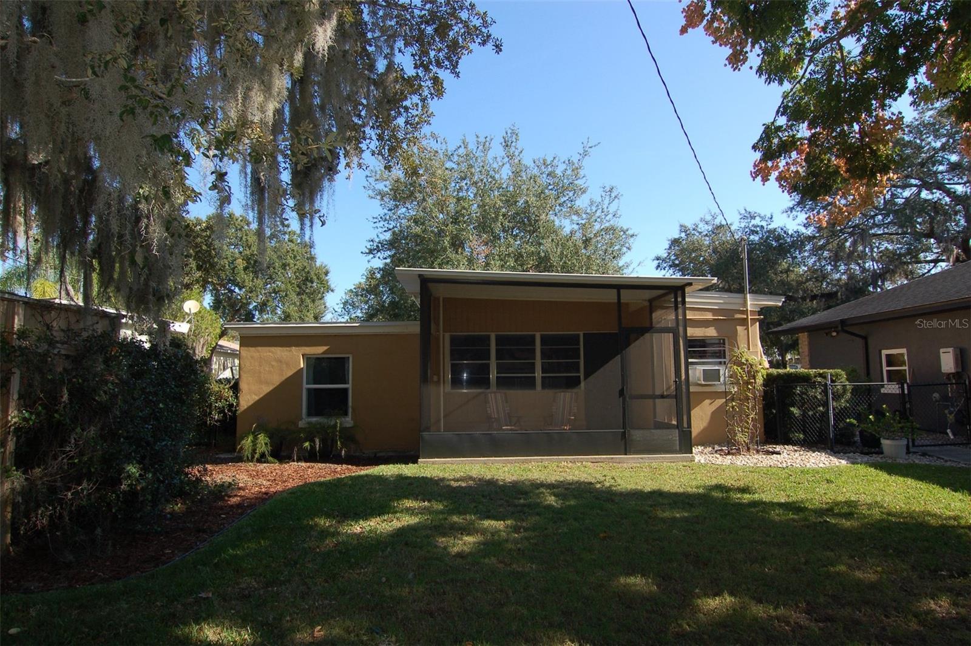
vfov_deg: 59.4
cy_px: 323
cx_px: 486
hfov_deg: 81.3
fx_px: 566
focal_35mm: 21
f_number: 8
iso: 280
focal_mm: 14
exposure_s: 1/250
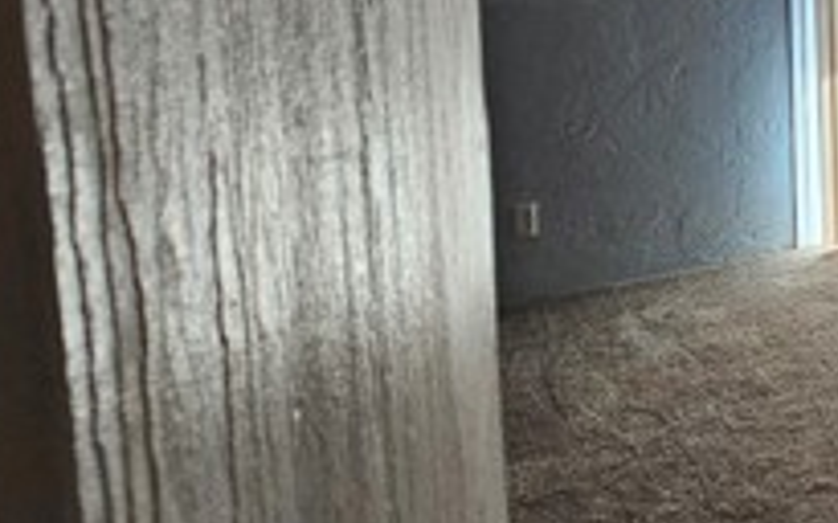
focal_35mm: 43
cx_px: 1116
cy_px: -45
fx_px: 982
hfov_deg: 32.9
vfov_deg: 27.4
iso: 125
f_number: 2.2
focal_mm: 2.2
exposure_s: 1/77.4
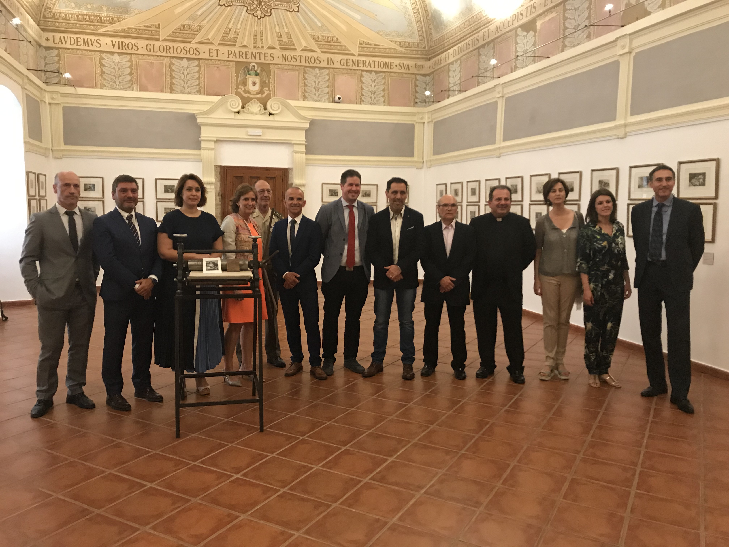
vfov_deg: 49.7
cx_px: 364
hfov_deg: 63.4
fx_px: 590
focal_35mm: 28
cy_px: 274
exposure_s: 1/11
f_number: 1.8
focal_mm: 3.99
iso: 100
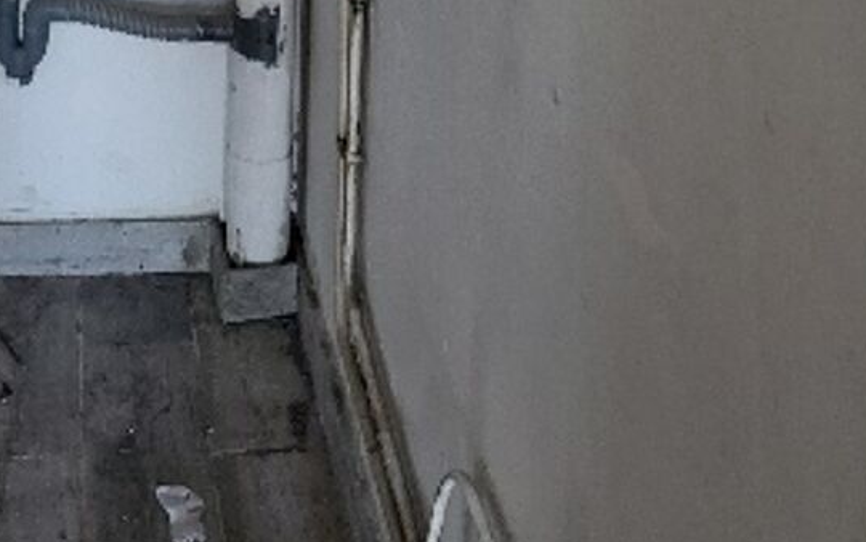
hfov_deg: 29.5
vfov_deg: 16.0
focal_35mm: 68
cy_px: -459
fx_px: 1606
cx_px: 176
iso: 200
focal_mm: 4.25
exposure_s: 1/50
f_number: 1.8
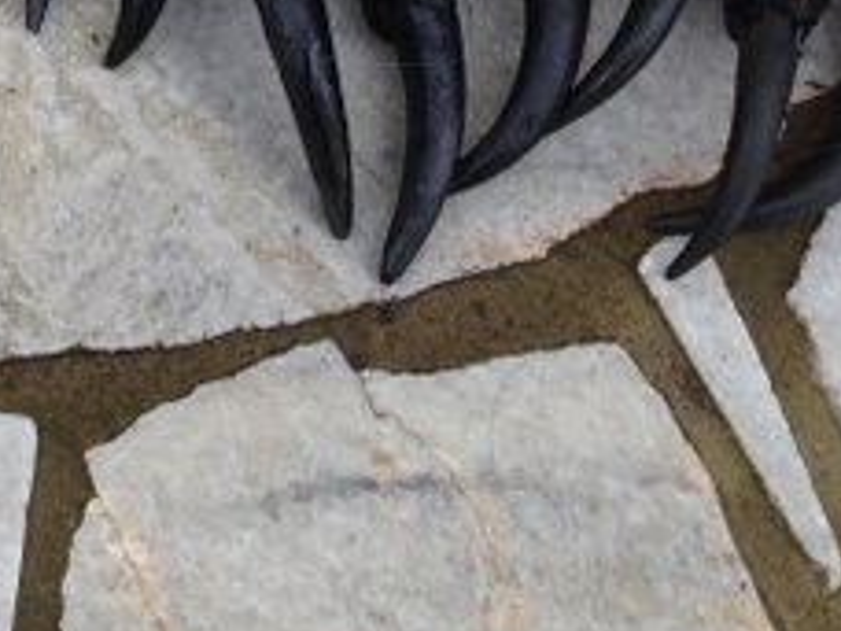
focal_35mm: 116
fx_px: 2818
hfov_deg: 15.9
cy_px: -284
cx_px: -332
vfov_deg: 12.2
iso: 50
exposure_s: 1/382
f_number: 2.4
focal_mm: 4.12
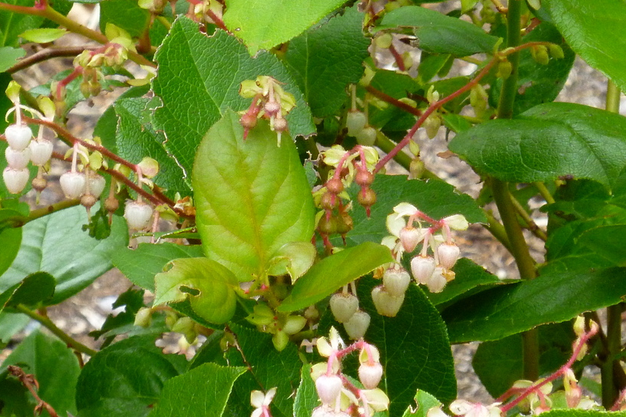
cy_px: 144
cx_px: 319
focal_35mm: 404
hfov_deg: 5.1
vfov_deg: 3.4
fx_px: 7023
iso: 400
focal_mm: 36
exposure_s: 1/125
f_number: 5.9
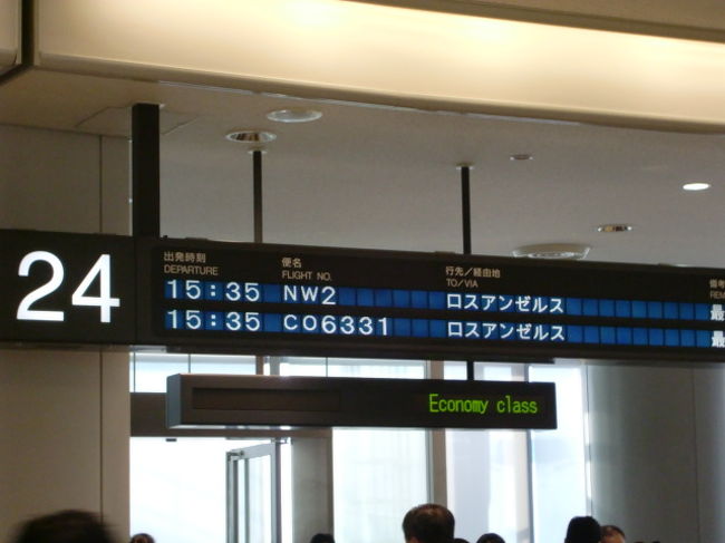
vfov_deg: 15.9
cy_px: 272
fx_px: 1947
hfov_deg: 21.1
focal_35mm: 93
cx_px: 362
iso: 400
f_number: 5.2
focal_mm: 16.5
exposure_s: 1/25
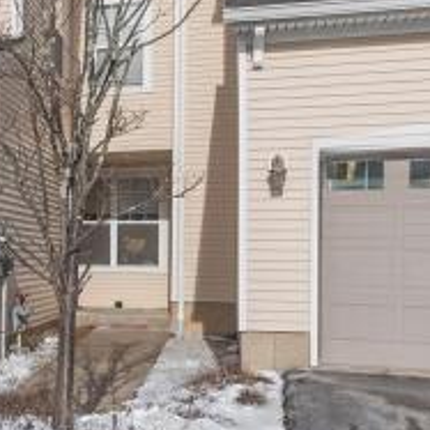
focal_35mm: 59
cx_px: -129
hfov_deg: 25.1
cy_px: 147
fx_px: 829
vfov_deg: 28.9
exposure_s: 1/500
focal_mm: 12
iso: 100
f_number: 11
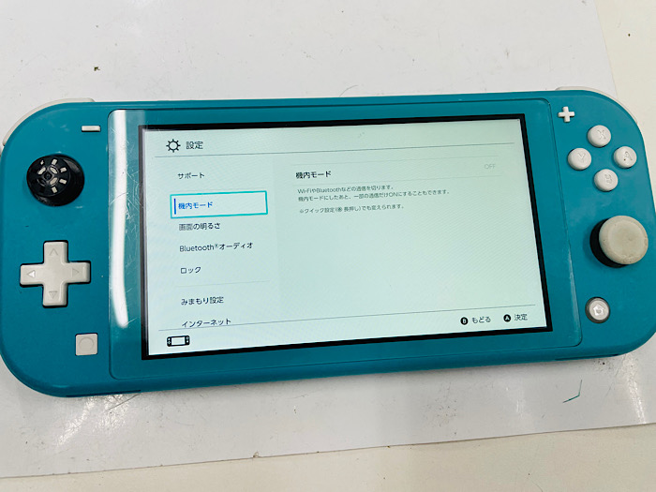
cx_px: 328
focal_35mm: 26
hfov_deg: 67.3
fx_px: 493
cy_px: 246
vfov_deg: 53.1
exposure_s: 1/100
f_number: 1.6
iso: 32
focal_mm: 4.2
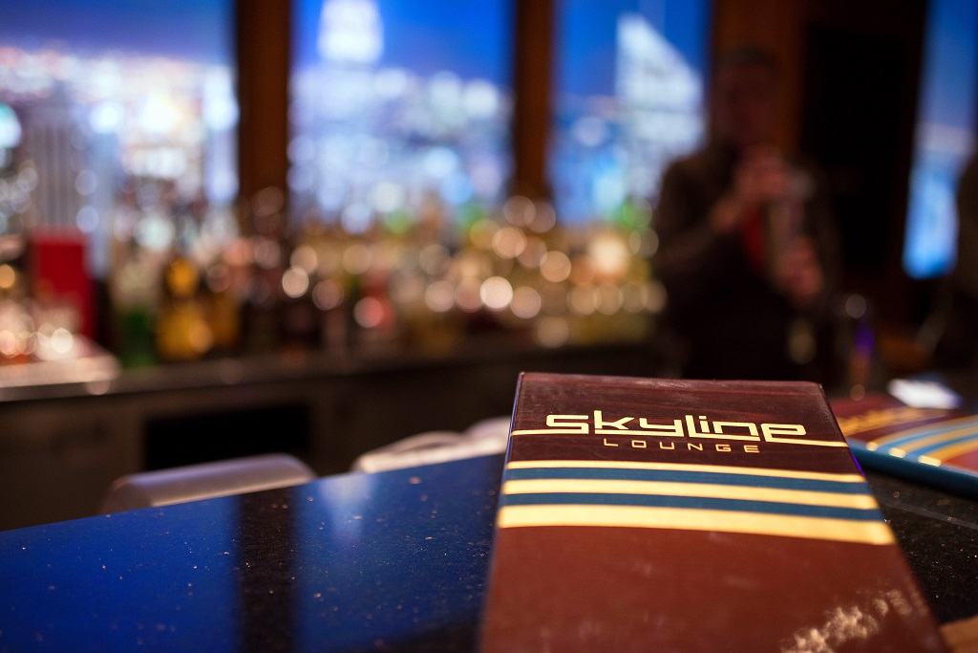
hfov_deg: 54.4
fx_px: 951
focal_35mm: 35
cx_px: 489
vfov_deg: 37.9
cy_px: 326
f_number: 1.4
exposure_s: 1/125
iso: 1600
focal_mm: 35
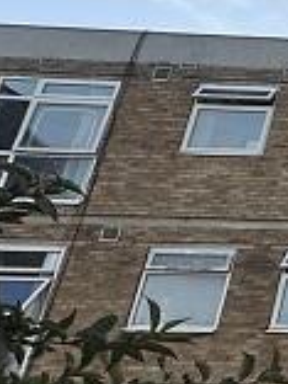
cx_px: 827
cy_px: 94
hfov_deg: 11.3
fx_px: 998
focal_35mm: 90
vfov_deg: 21.6
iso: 50
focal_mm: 2.22
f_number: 2.2
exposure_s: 1/1335
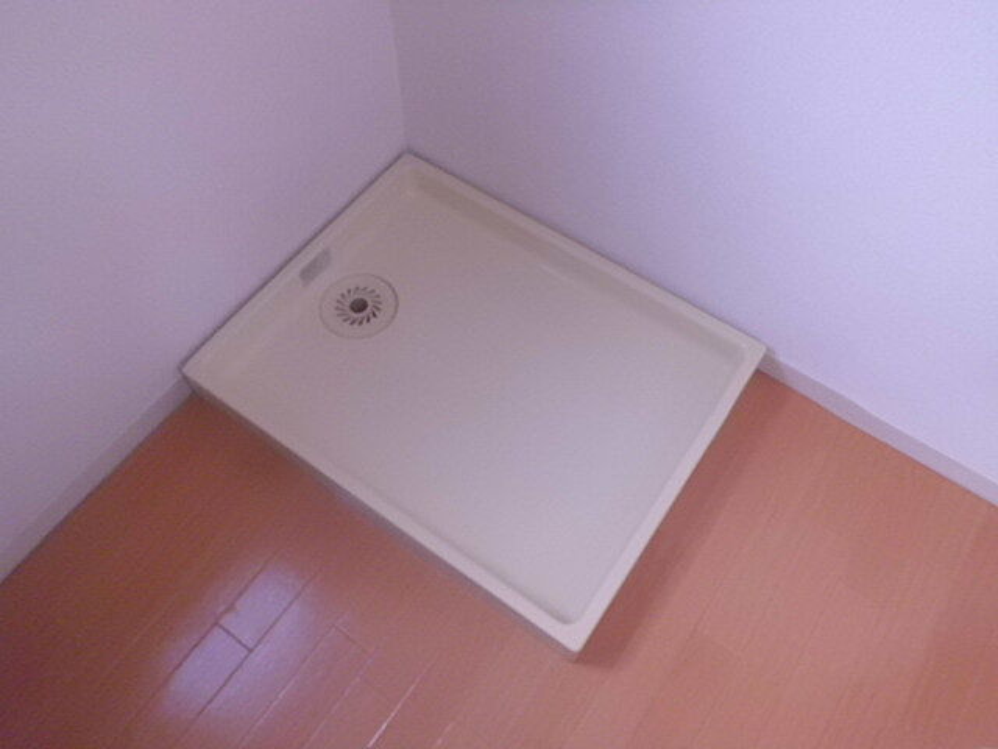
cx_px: 499
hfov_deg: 67.3
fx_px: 750
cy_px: 374
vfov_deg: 53.1
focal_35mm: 26
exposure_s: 1/80
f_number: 2.8
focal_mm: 4.7
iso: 400
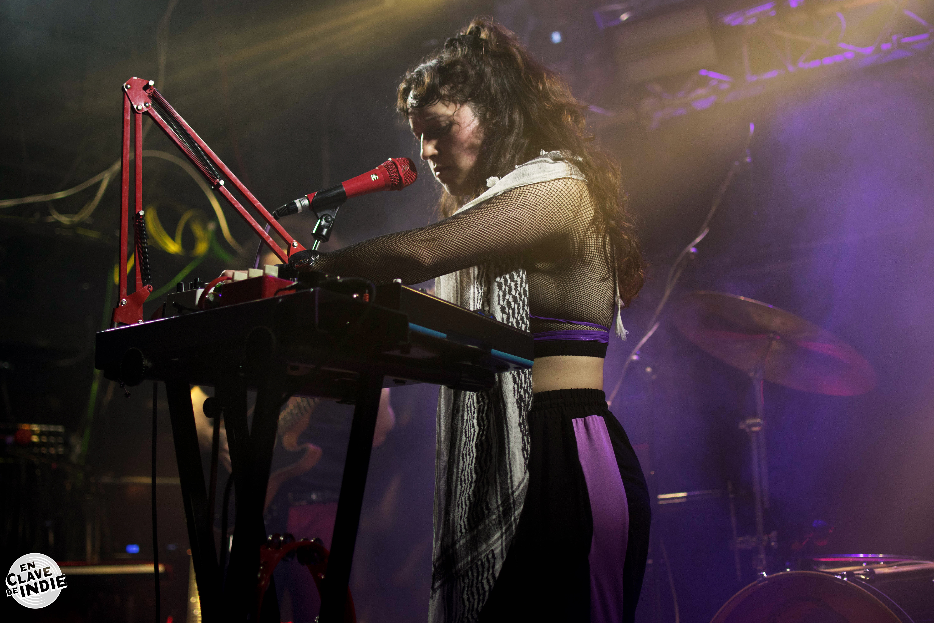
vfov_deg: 25.8
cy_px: 312
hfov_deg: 37.9
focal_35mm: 52
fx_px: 1362
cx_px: 467
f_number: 1.8
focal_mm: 35
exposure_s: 1/125
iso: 200
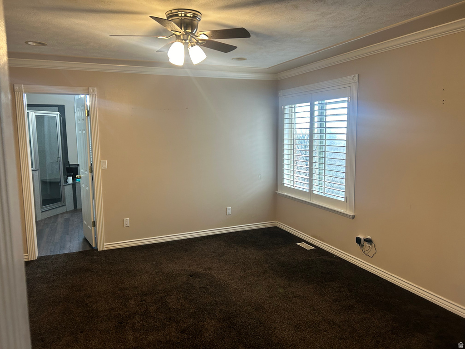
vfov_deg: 53.1
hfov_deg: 67.3
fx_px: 349
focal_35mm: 26
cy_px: 174
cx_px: 232
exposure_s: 1/60
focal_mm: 5.7
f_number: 1.5
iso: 125
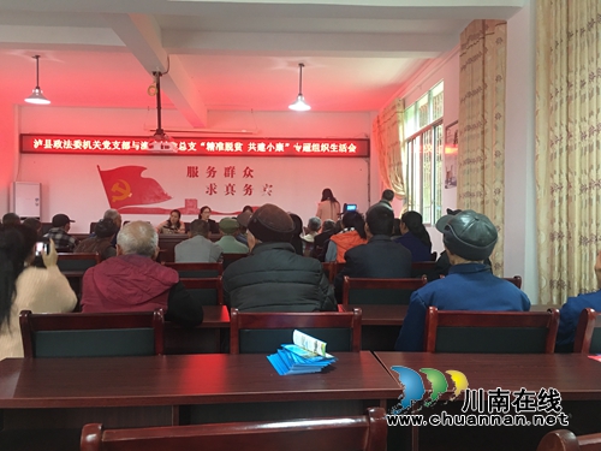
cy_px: 226
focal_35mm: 29
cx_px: 300
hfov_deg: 61.7
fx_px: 503
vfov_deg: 48.2
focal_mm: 4.15
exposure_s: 1/8
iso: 100
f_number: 2.2
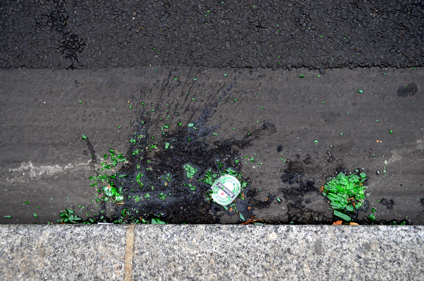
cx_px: 212
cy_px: 140
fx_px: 564
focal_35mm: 48
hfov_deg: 41.2
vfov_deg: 28.0
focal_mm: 32
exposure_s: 1/125
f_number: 5.6
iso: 400
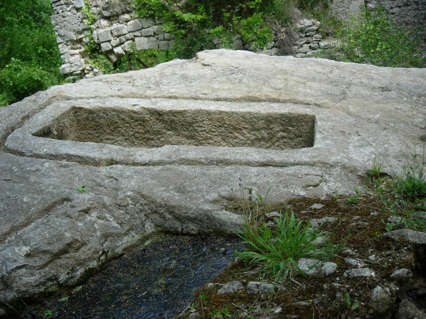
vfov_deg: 37.7
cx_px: 213
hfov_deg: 49.0
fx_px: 468
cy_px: 160
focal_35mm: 38
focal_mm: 7.8
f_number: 2.8
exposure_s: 1/406
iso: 64
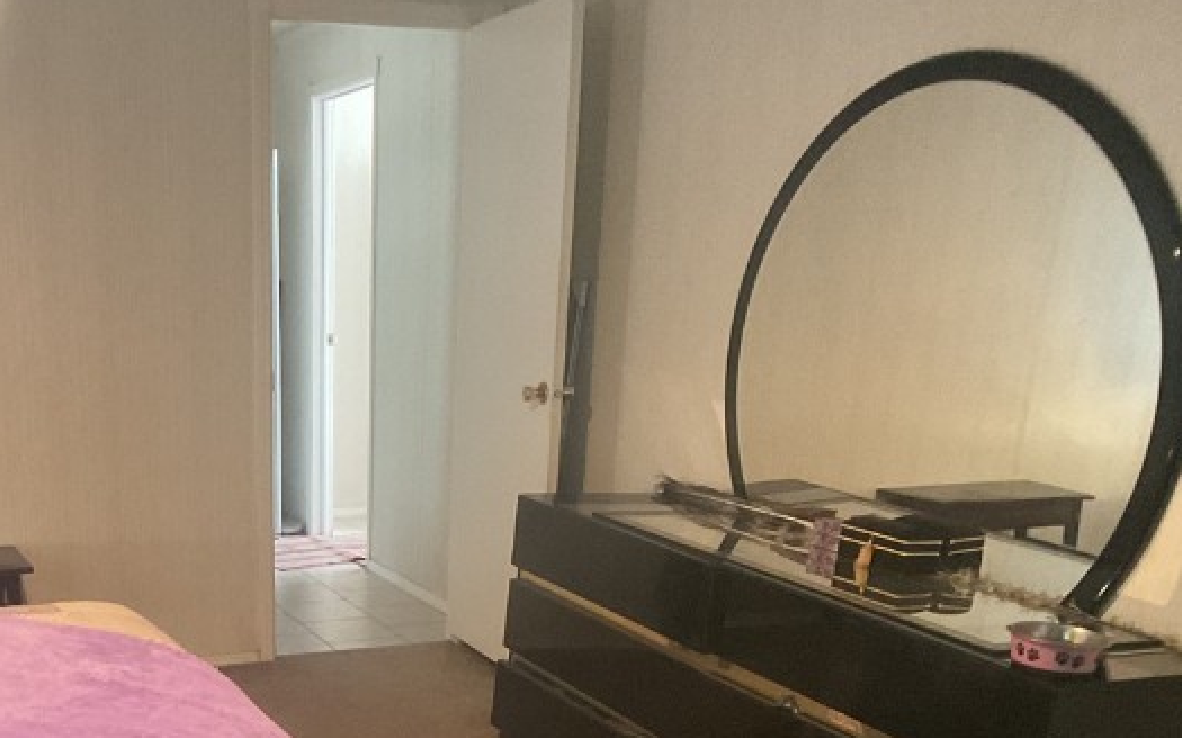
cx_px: 268
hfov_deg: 33.2
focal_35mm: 60
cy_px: 778
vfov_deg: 20.8
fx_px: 1933
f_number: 1.8
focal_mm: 3
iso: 400
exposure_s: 1/30
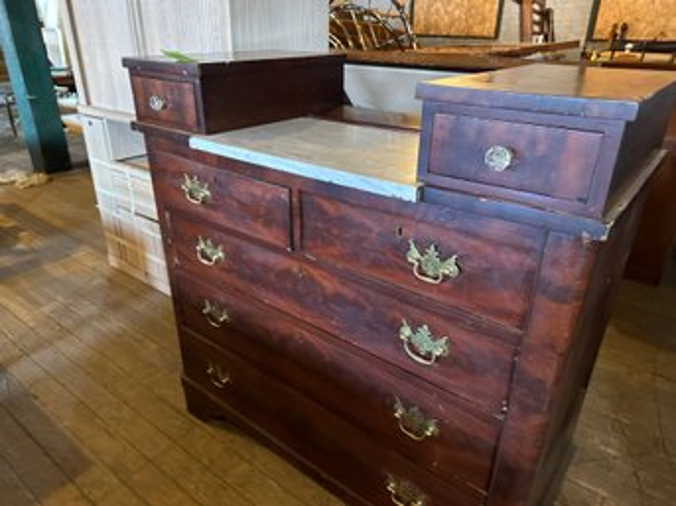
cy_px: 253
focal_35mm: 24
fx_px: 469
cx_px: 338
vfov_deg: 56.8
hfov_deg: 71.6
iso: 1000
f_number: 1.78
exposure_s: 1/40
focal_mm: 6.86
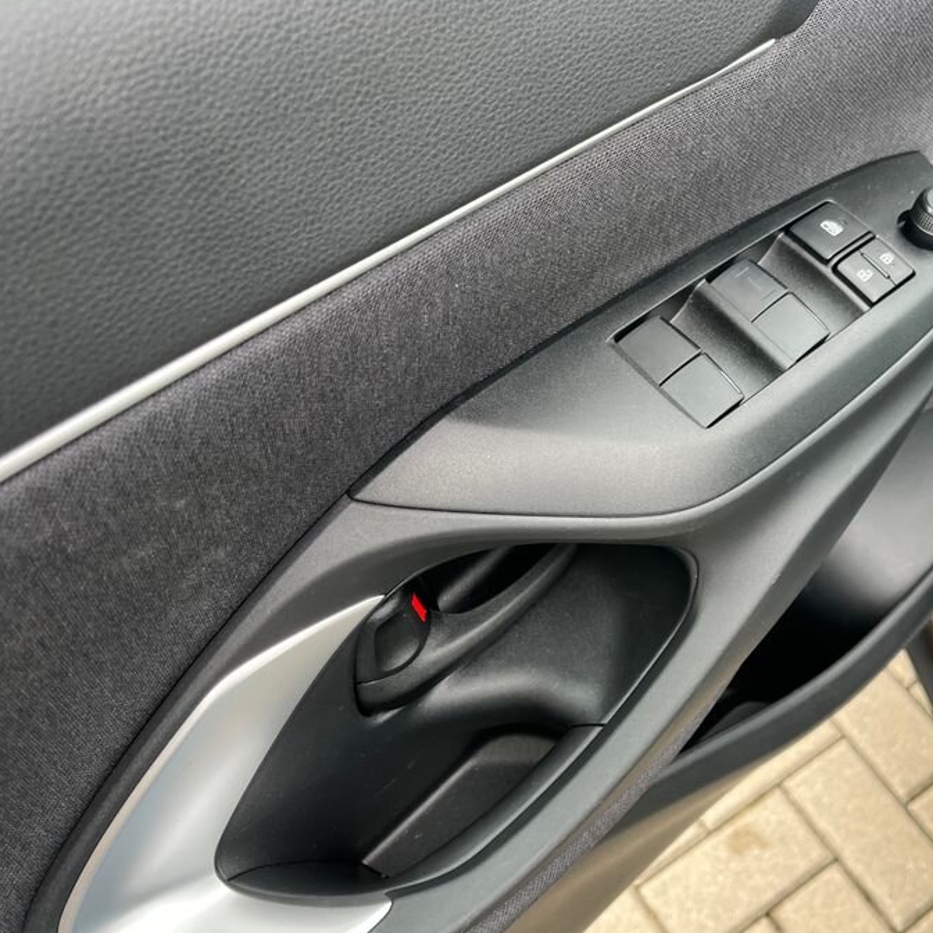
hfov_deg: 46.2
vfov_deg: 47.1
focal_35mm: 35
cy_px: 522
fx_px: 1067
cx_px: 650
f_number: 1.6
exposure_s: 1/121
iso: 64
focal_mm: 5.1
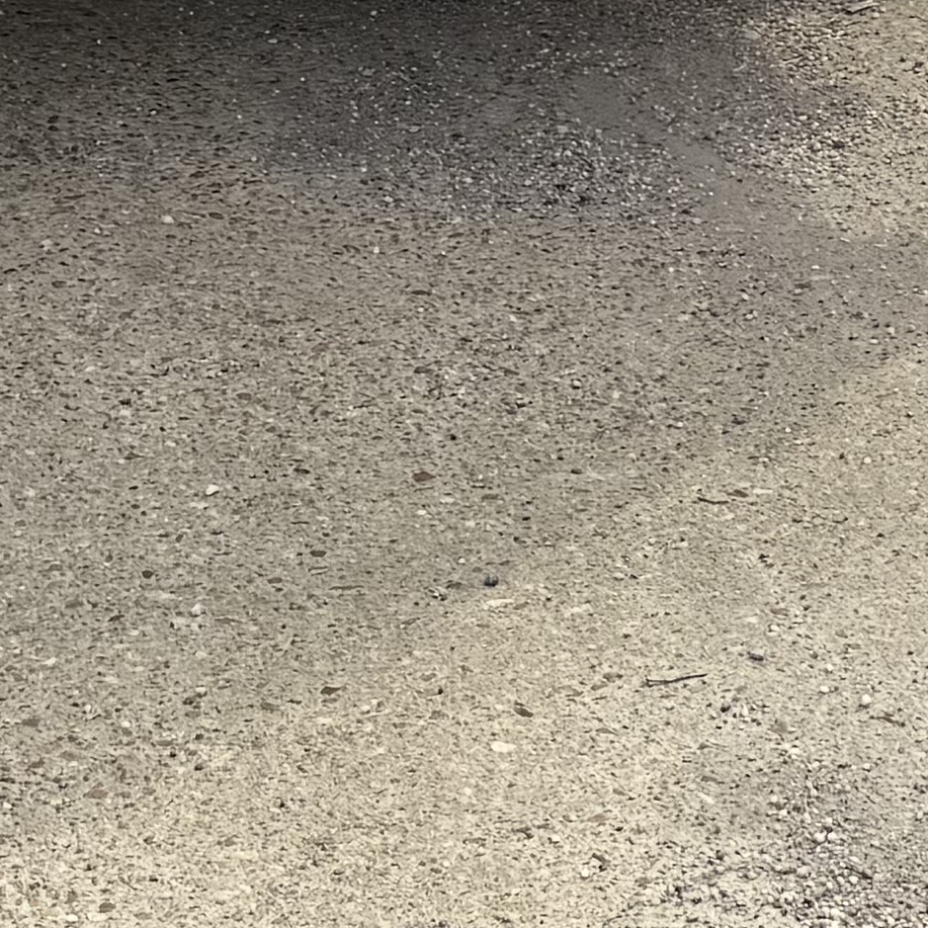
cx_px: 97
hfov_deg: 13.4
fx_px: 3913
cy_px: -809
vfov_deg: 12.3
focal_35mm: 129
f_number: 1.78
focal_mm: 6.76
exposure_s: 1/3584
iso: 80
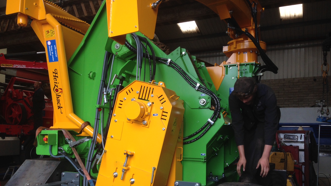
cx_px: 166
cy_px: 120
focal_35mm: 36
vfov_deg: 32.6
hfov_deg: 55.3
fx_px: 316
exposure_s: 1/120
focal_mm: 4.12
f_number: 2.4
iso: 64
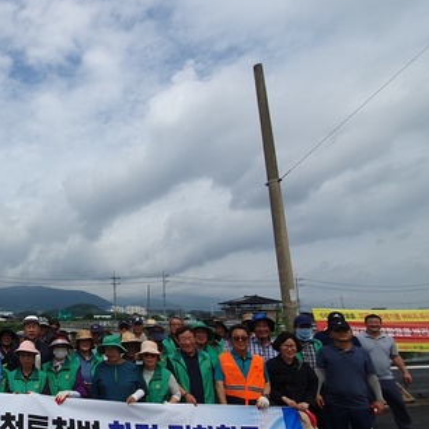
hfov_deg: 53.9
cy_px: 271
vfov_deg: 64.0
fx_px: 337
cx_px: 20
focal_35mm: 24
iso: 50
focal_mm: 1.8
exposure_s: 1/1964
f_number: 2.2
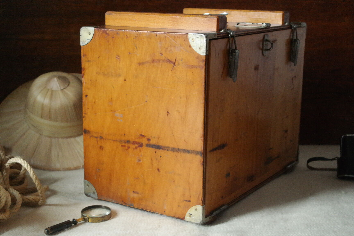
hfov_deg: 34.5
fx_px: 570
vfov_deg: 23.4
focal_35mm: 58
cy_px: 118
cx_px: 177
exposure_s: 1/30
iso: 3200
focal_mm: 38
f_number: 5.6
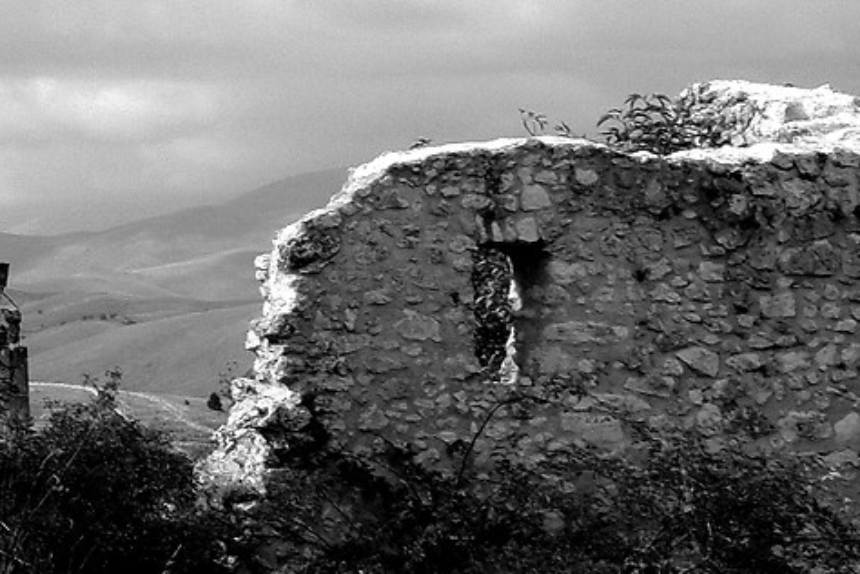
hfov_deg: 11.2
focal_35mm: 152
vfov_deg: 8.9
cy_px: -174
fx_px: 3631
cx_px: -1252
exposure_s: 1/125
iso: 200
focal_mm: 20.1
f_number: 16
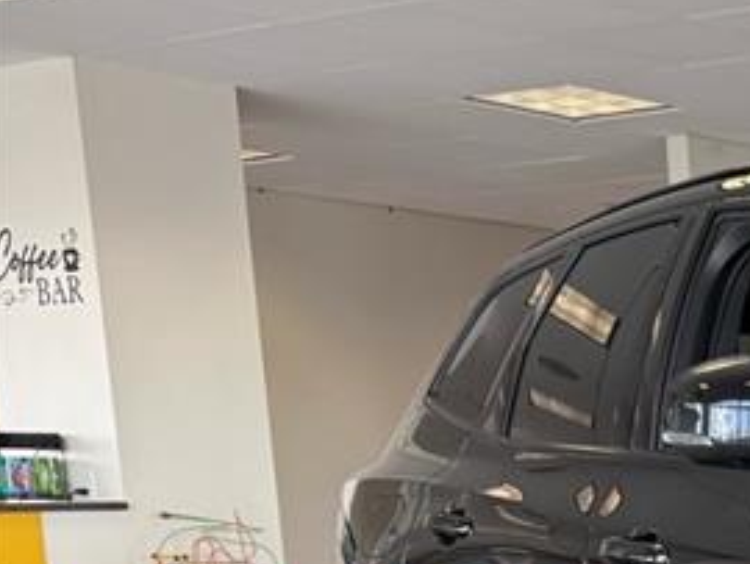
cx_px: 1411
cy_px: 872
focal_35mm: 91
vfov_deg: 15.0
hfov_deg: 17.0
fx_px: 1973
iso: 160
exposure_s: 1/234
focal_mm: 6.76
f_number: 1.78
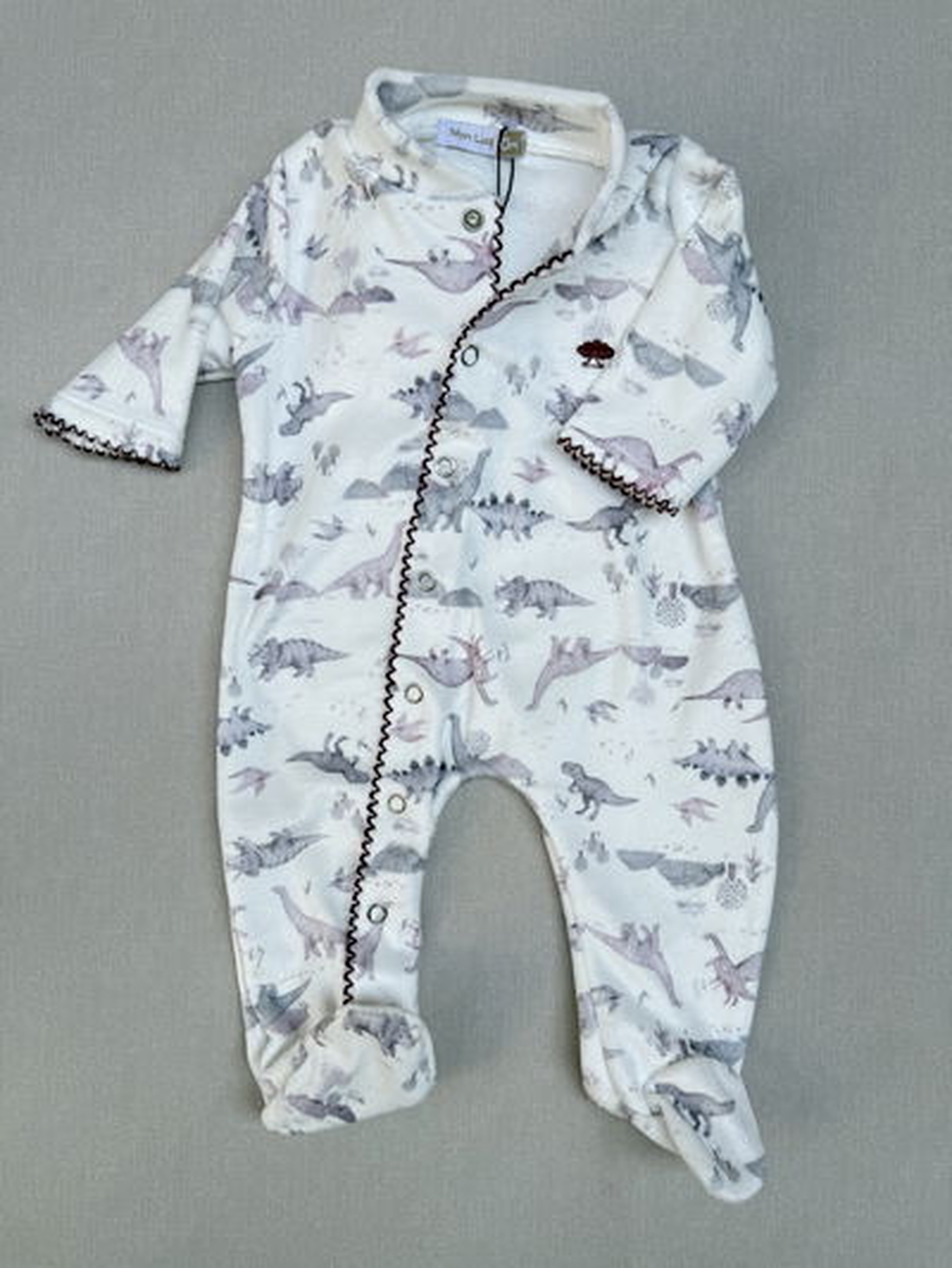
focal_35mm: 24
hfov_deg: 56.8
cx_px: 476
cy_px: 634
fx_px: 880
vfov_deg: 71.6
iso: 100
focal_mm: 6.76
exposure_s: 1/955
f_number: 1.78
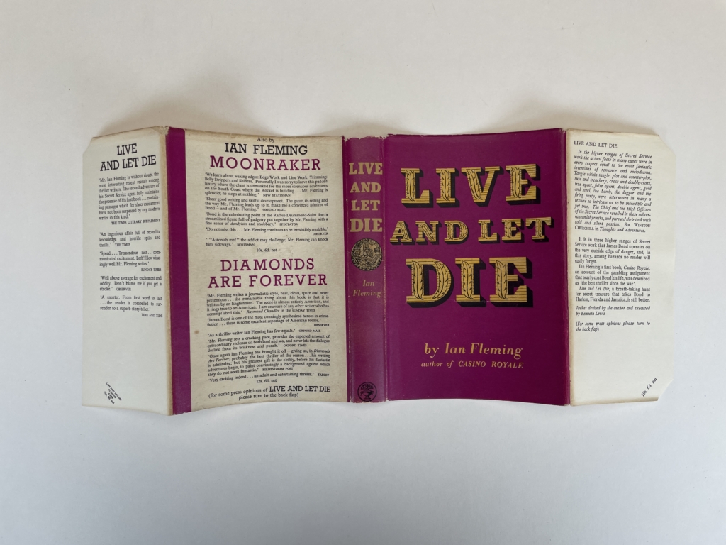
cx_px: 363
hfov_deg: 67.3
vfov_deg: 53.1
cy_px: 272
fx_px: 545
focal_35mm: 26
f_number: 1.6
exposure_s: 1/230
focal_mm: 4.2
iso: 32
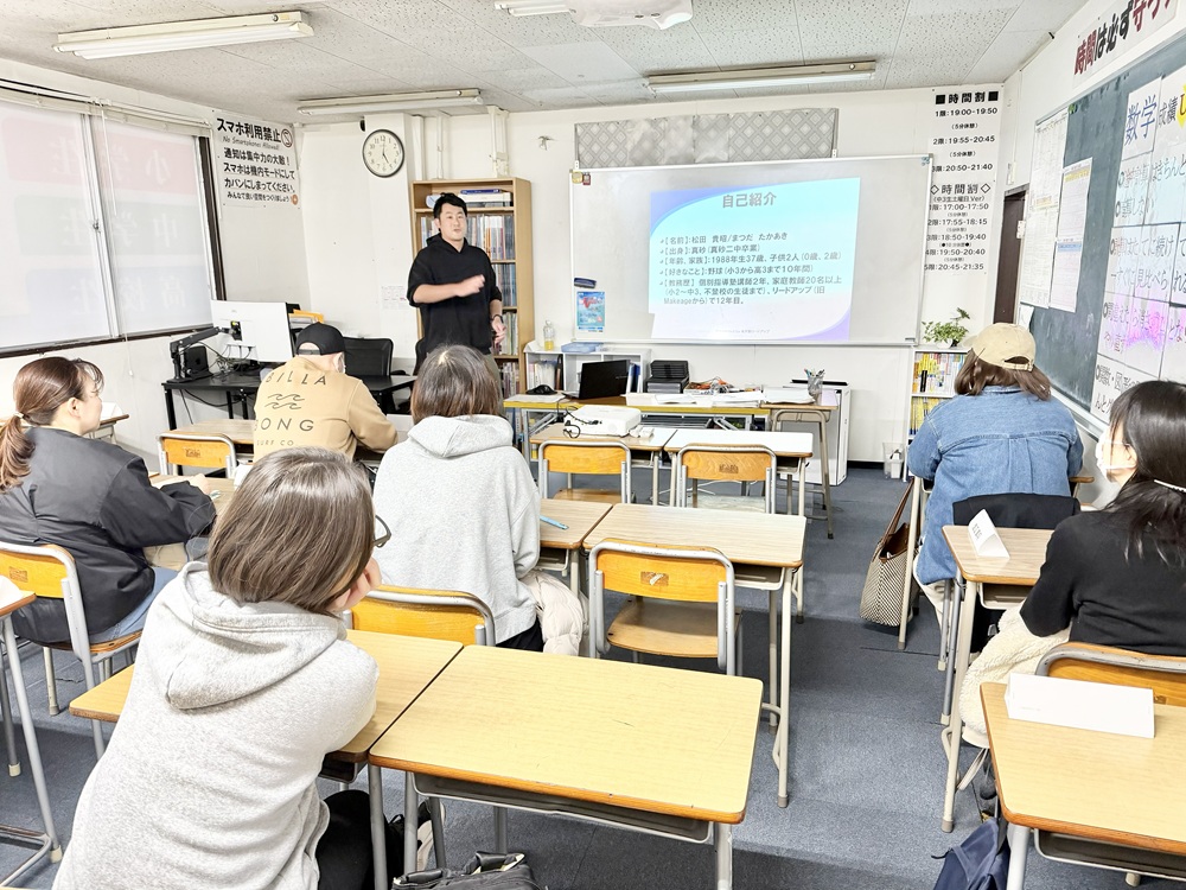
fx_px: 822
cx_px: 593
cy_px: 445
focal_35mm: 24
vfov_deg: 56.8
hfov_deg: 71.6
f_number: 1.78
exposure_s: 1/60
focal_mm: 6.76
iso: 200
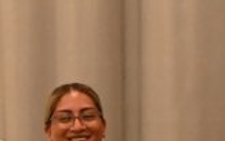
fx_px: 2828
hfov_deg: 4.5
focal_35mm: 461
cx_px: -79
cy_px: 231
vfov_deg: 2.8
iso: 5600
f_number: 4.8
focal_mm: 64
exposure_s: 1/60
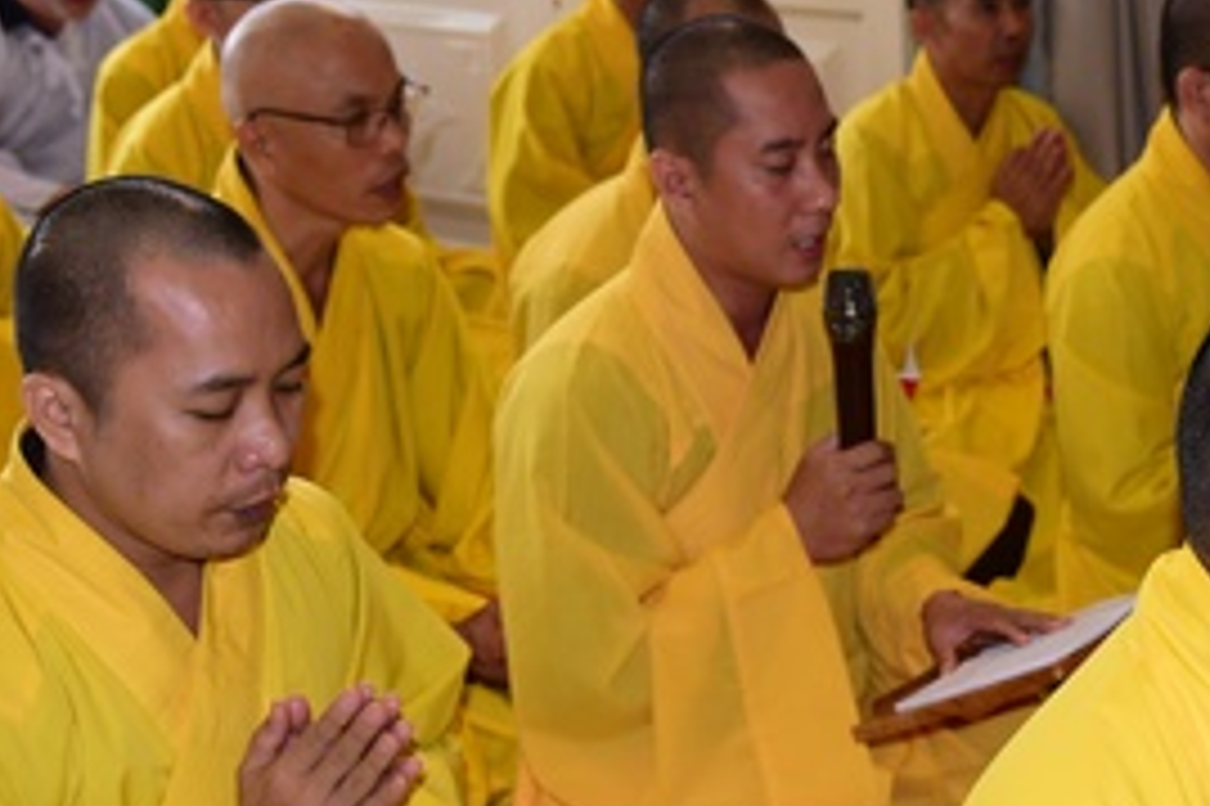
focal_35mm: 75
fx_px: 2519
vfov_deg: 18.2
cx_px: 1053
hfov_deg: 26.3
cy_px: 441
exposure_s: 1/60
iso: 320
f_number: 4
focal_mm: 31
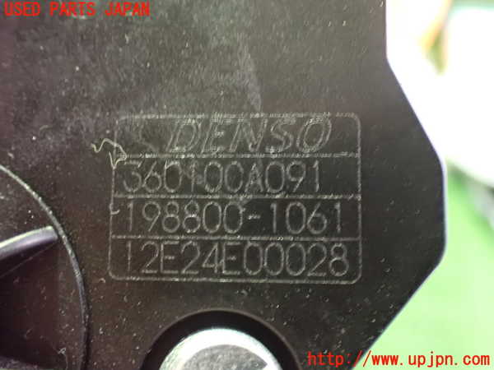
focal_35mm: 41
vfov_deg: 35.1
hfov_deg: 45.8
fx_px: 585
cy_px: 185
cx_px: 247
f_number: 2.8
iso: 1600
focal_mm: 7.31
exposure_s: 1/13
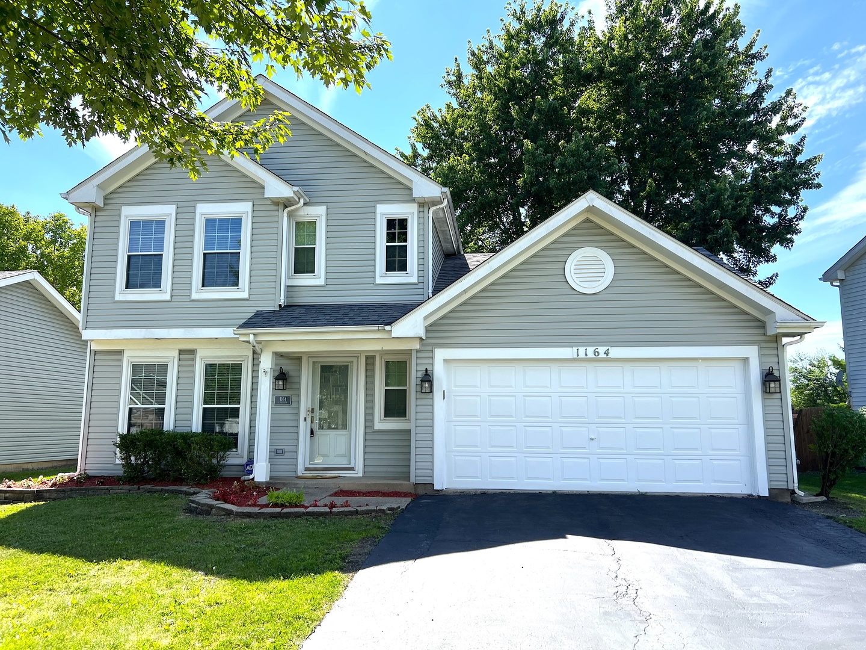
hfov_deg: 67.3
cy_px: 325
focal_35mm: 26
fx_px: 650
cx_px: 433
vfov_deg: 53.1
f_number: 1.5
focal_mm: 5.7
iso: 50
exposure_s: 1/1808
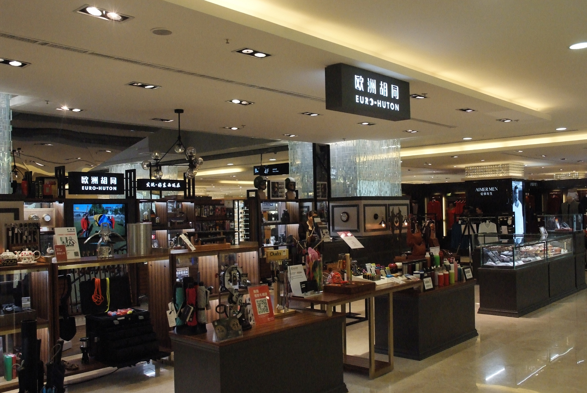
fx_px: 539
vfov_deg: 40.1
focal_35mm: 33
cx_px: 294
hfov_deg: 57.2
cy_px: 196
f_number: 7.1
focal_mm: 22
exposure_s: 1/200
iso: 3200
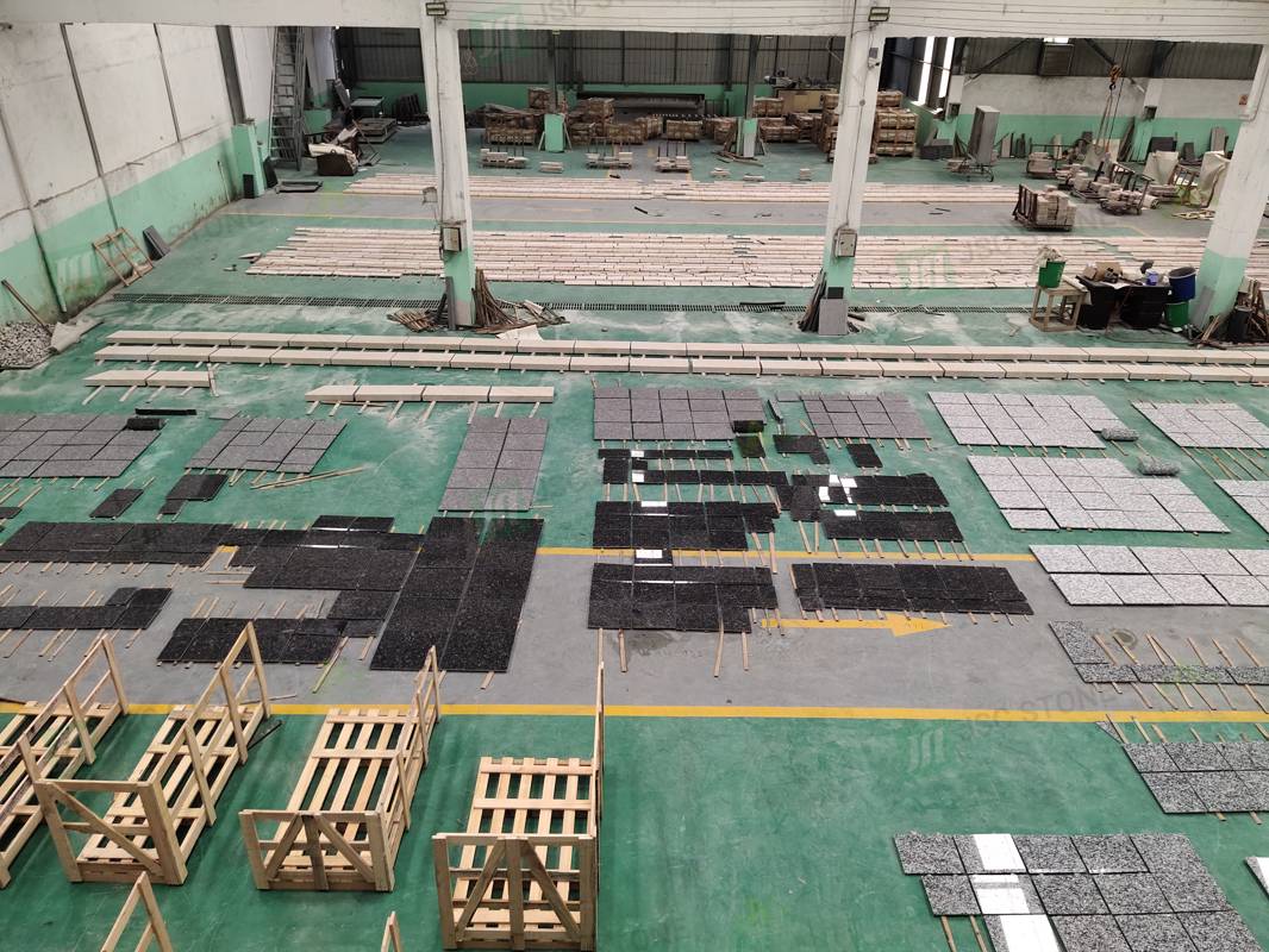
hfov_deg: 69.4
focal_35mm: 25
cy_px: 476
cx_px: 634
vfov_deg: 54.9
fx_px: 917
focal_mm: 4.71
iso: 50
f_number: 1.8
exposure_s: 1/157
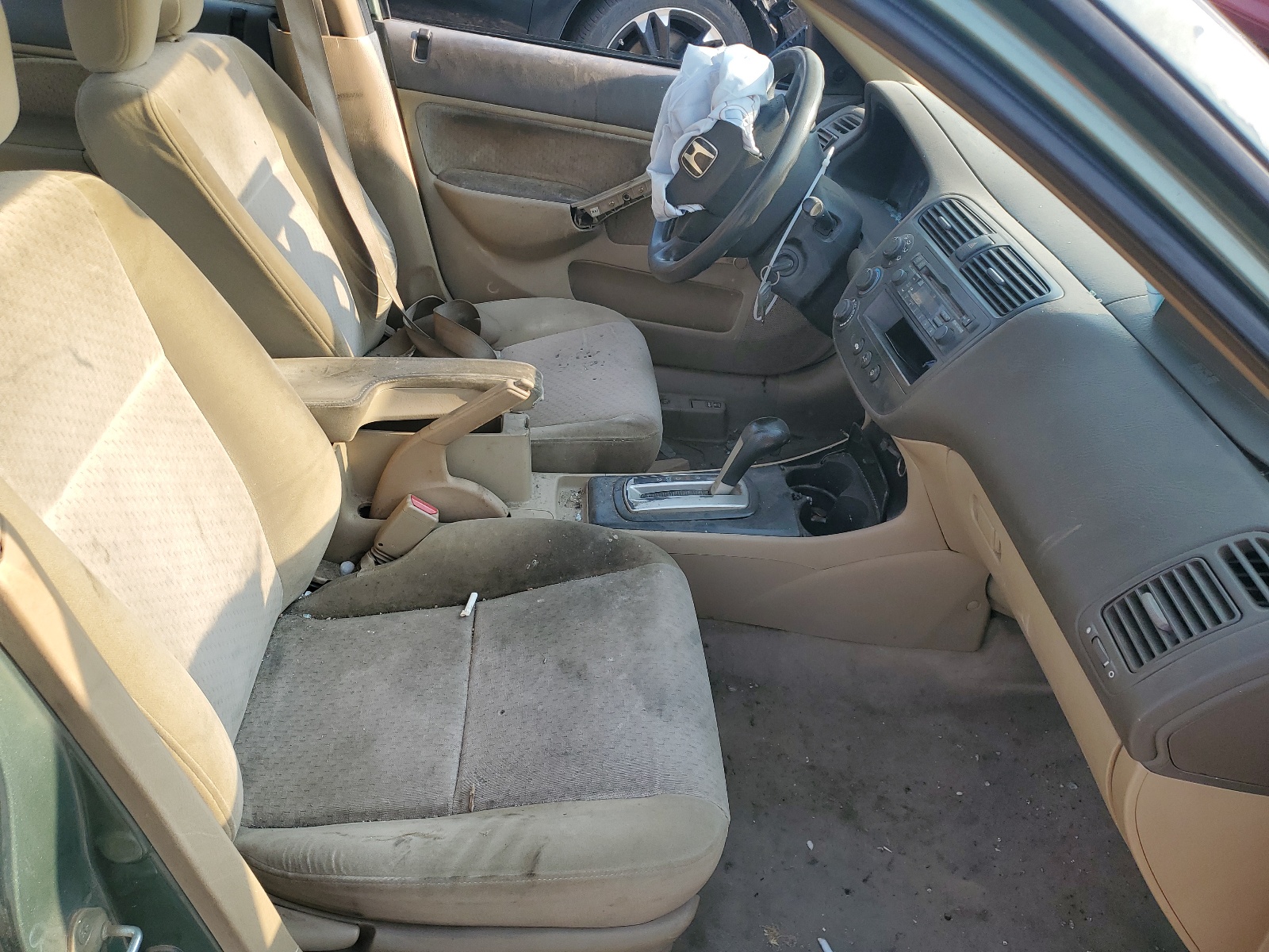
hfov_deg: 67.3
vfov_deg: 53.1
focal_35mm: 26
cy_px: 476
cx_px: 634
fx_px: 953
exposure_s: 1/667
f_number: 1.5
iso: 50
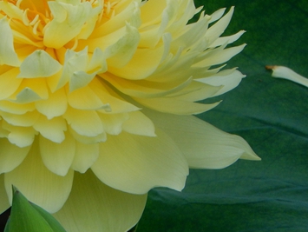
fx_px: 7072
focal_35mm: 794
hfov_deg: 2.5
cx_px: 55
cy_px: 107
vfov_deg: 1.9
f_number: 6
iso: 125
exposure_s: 1/250
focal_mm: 59.5
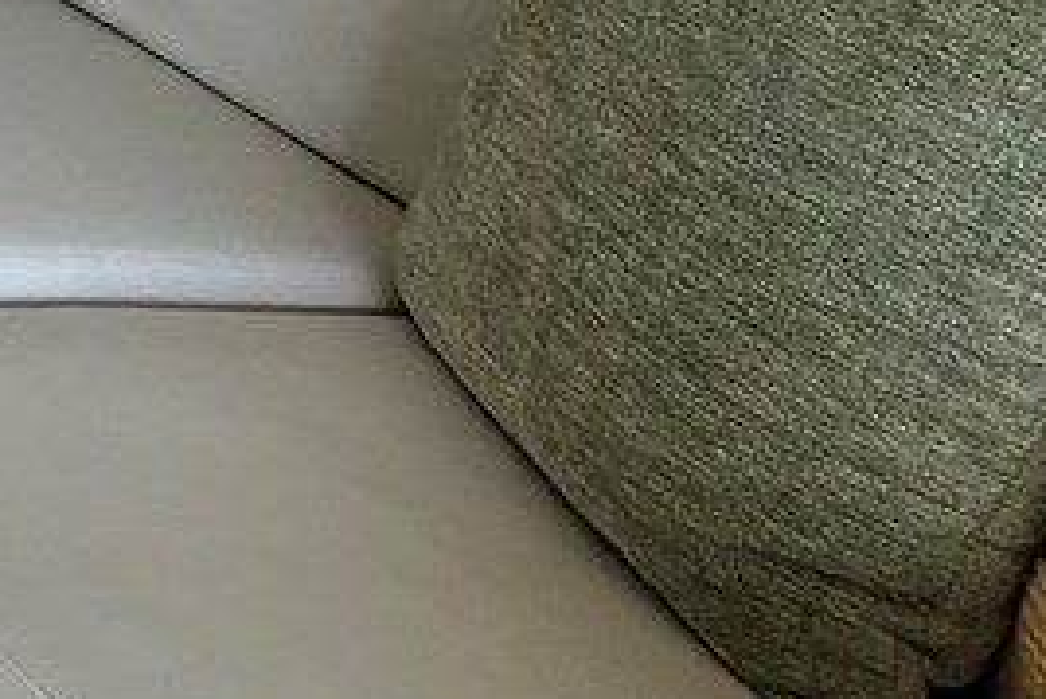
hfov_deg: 13.3
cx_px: -1721
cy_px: -843
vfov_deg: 12.9
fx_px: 2529
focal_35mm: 87
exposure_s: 1/120
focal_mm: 2.22
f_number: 2.2
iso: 160
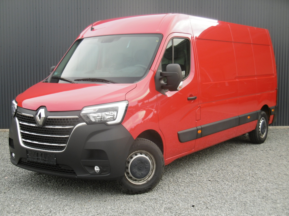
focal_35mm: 51
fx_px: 426
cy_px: 108
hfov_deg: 37.5
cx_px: 144
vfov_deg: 28.6
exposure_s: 1/250
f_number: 4
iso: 250
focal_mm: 9.2
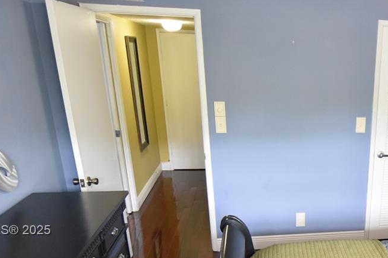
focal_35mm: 37
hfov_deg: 47.5
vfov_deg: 34.0
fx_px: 399
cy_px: 231
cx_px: 338
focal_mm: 10
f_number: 3.5
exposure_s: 1/60
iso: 1600
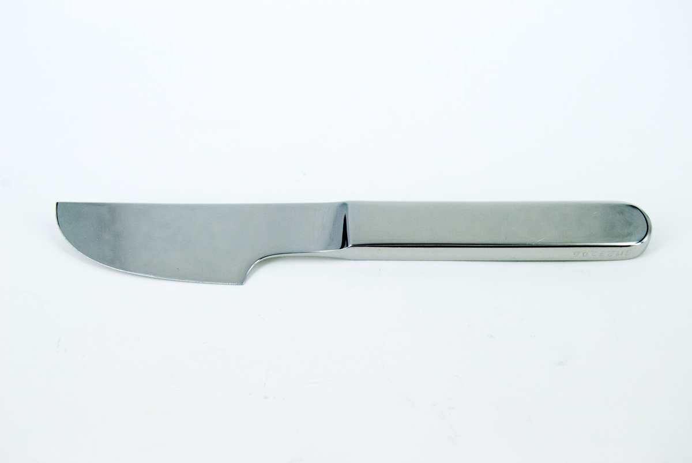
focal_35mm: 60
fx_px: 1155
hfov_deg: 33.4
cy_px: 232
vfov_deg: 22.7
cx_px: 346
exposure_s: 1/250
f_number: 8
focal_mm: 40
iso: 250
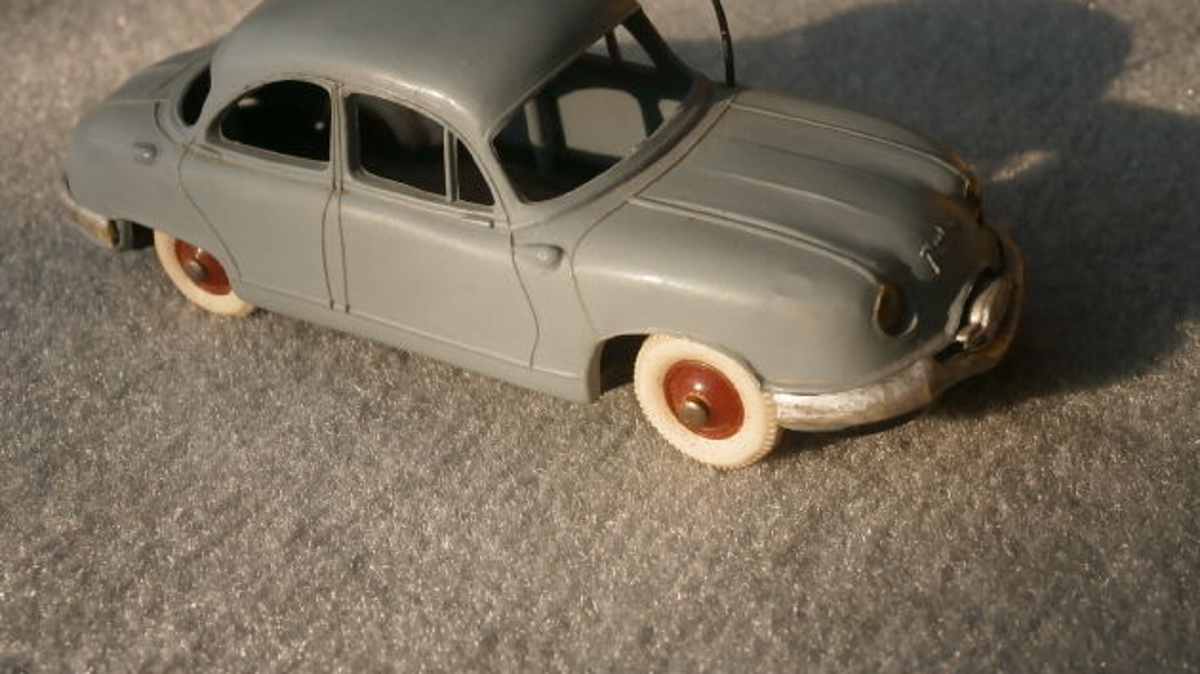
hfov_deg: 39.9
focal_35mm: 52
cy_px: 267
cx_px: 594
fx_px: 1654
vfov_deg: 23.0
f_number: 3.4
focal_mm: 8.3
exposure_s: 1/1000
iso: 80
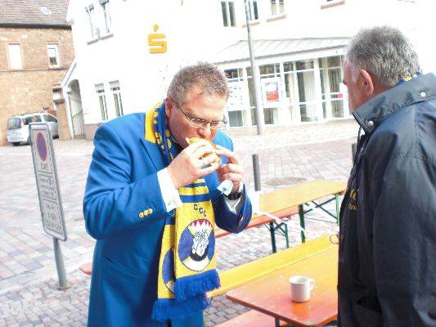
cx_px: 218
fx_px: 479
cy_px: 164
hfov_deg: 49.0
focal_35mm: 38
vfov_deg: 37.7
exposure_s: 1/100
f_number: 3.1
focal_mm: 6.3
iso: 64
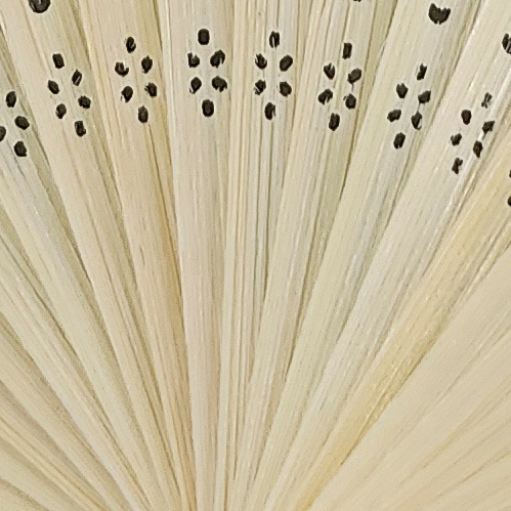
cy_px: -465
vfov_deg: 9.7
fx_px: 2839
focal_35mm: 170
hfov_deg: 10.3
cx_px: 243
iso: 320
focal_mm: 5
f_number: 1.8
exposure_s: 1/120
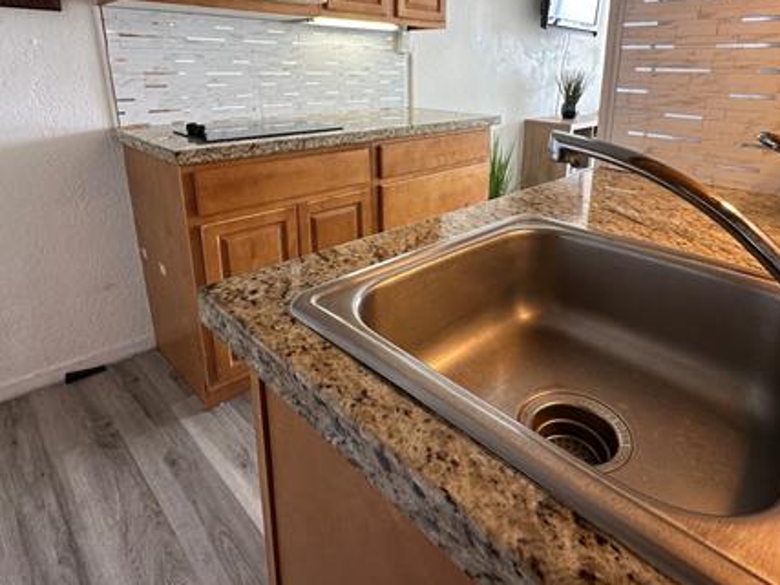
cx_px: 438
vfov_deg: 61.9
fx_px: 473
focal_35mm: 21
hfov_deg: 78.7
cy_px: 196
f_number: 2.2
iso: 80
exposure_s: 1/120
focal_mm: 2.22
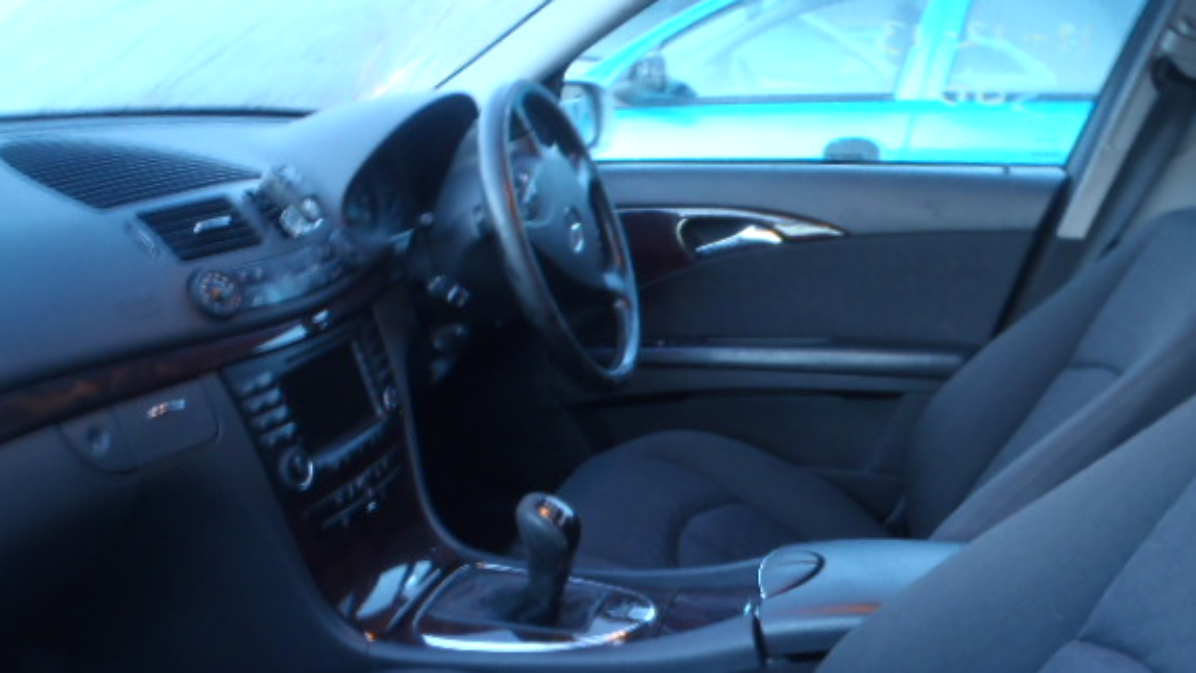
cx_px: 636
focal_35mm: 34
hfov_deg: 58.0
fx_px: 1078
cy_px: 435
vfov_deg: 34.4
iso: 200
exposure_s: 1/4
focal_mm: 5
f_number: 3.5
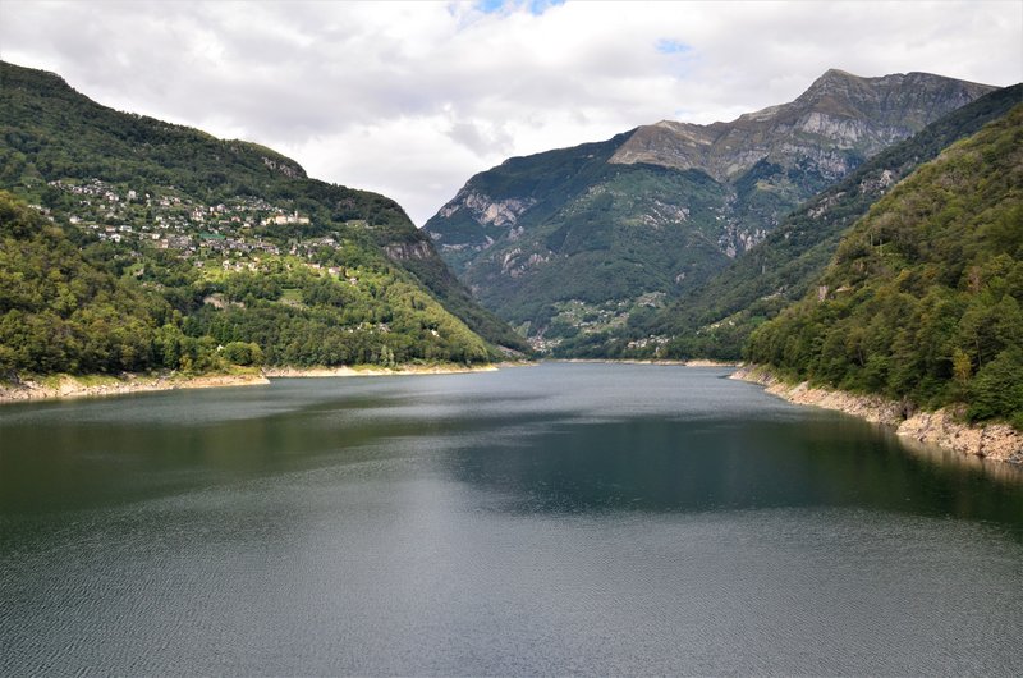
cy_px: 339
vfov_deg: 47.7
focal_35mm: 27
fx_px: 766
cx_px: 512
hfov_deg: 67.5
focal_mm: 18
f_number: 9
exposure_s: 1/125
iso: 320
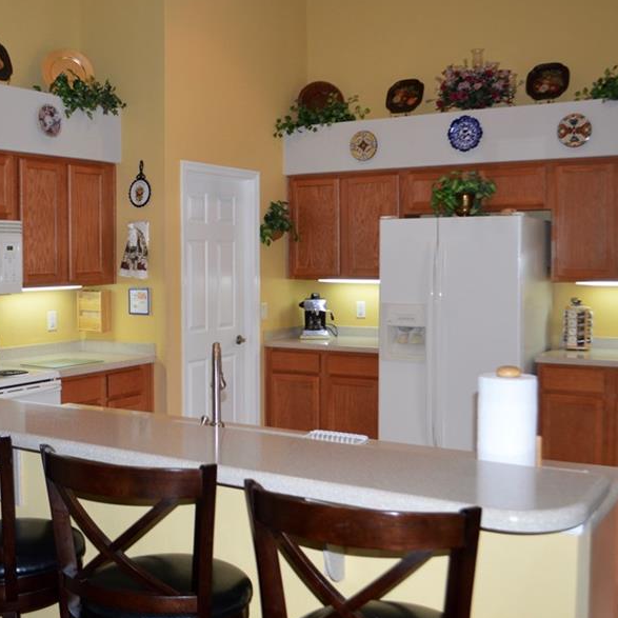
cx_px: 222
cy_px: 280
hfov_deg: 41.5
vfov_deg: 41.8
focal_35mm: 40
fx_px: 808
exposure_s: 1/60
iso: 500
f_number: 3.5
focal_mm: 18
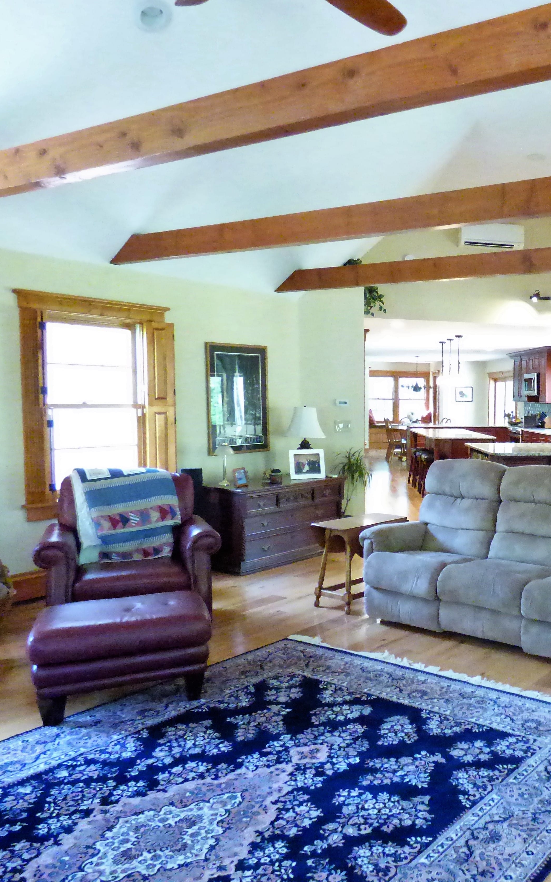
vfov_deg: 64.6
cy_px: 444
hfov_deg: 39.1
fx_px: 697
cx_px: 525
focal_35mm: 29
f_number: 2.8
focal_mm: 3.58
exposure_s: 1/80
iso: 3200
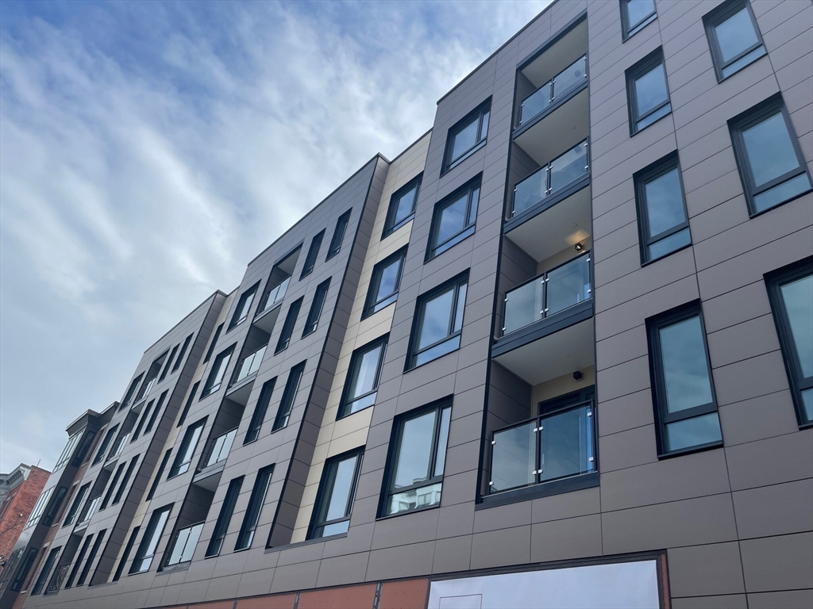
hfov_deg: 67.3
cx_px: 406
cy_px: 304
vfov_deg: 53.1
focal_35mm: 26
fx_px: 611
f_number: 1.6
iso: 32
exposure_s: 1/4348
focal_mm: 5.1
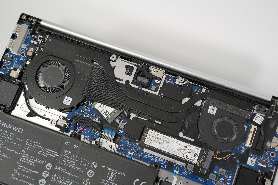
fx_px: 409
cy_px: 92
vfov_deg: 25.5
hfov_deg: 37.5
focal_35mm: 53
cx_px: 139
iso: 1250
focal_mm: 53
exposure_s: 1/60
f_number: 7.1
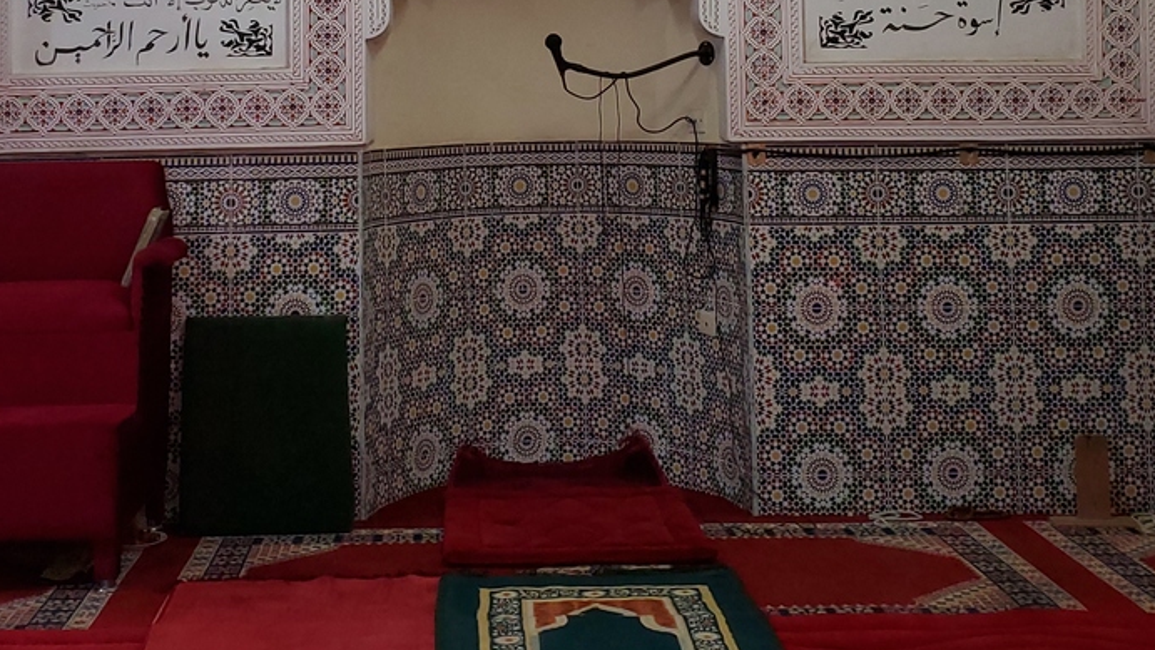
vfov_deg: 19.5
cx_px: 485
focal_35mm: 59
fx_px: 1807
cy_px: -82
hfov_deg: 35.4
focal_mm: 4.3
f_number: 2.4
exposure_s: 1/25
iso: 125
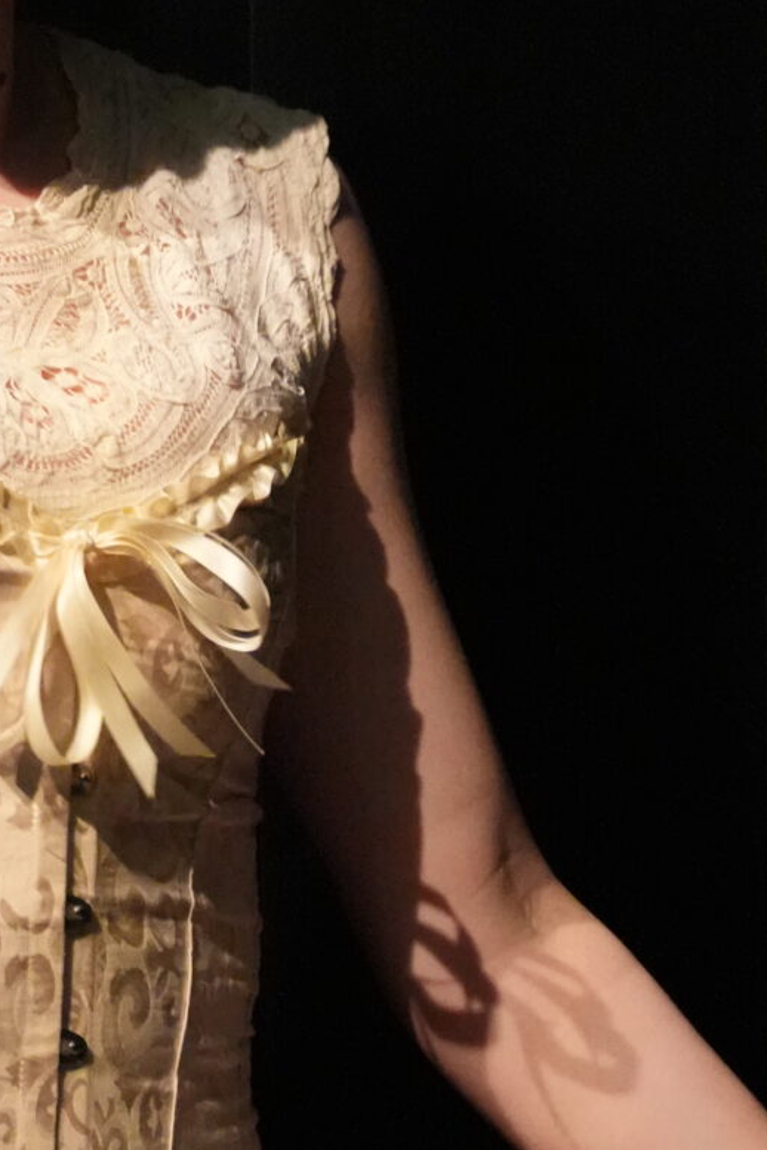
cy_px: 139
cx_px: -461
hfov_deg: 1.4
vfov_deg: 2.1
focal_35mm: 989
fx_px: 31604
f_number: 6.3
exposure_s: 1/250
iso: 12800
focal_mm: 300
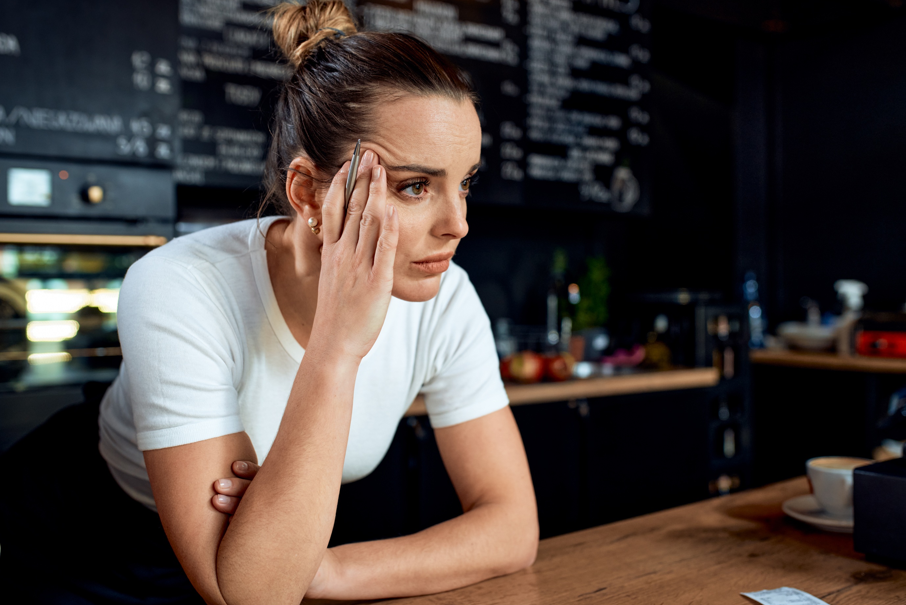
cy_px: 300
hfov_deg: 50.7
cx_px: 471
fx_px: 956
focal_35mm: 38
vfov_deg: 35.1
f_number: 2.8
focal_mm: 35
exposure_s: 1/80
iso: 640
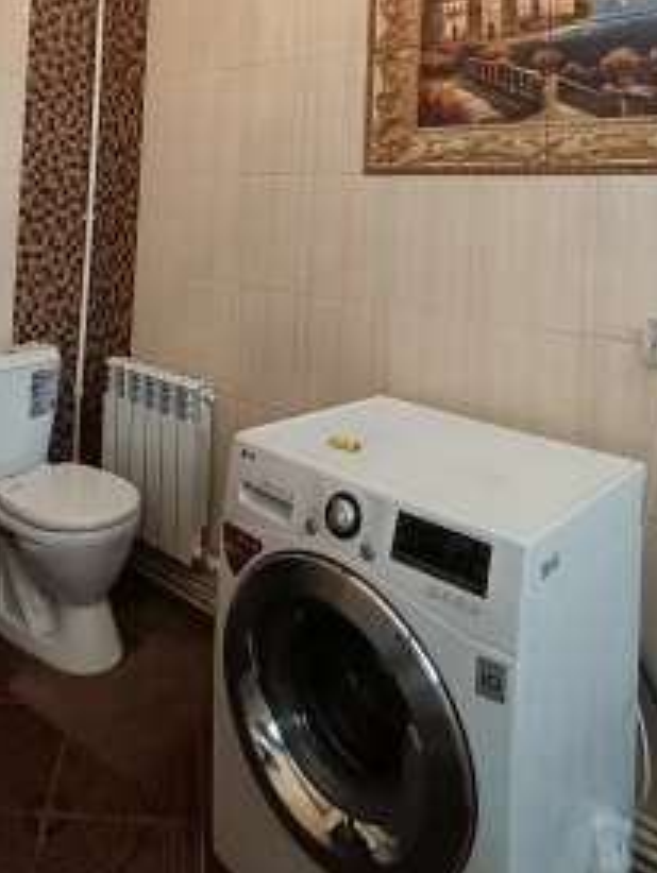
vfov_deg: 57.1
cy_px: 175
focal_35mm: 29
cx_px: 187
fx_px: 733
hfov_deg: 47.0
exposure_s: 1/50
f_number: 2.2
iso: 735
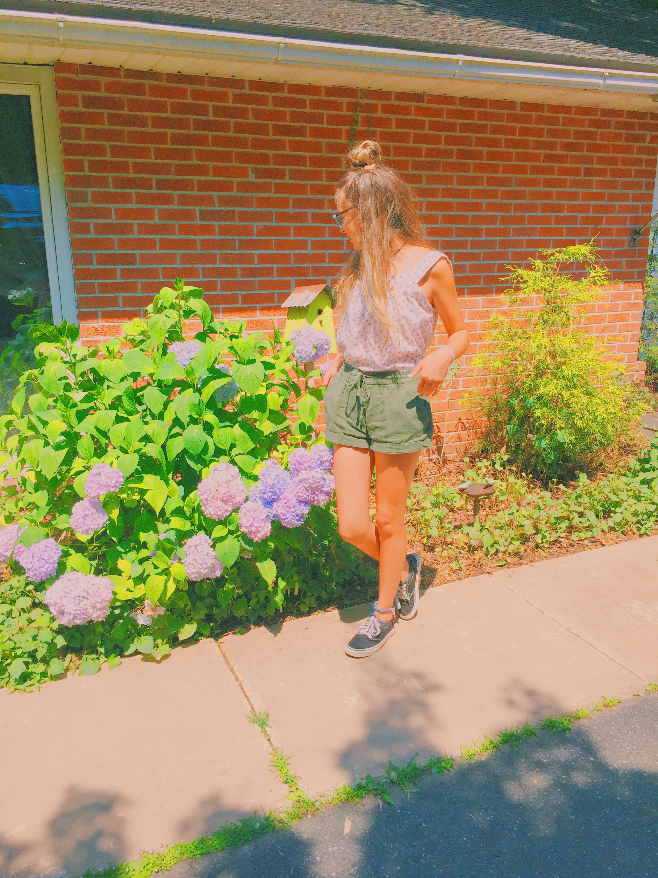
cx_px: 329
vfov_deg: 61.7
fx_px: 735
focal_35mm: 29
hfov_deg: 48.2
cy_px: 439
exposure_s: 1/1721
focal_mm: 4.15
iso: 32
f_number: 2.2
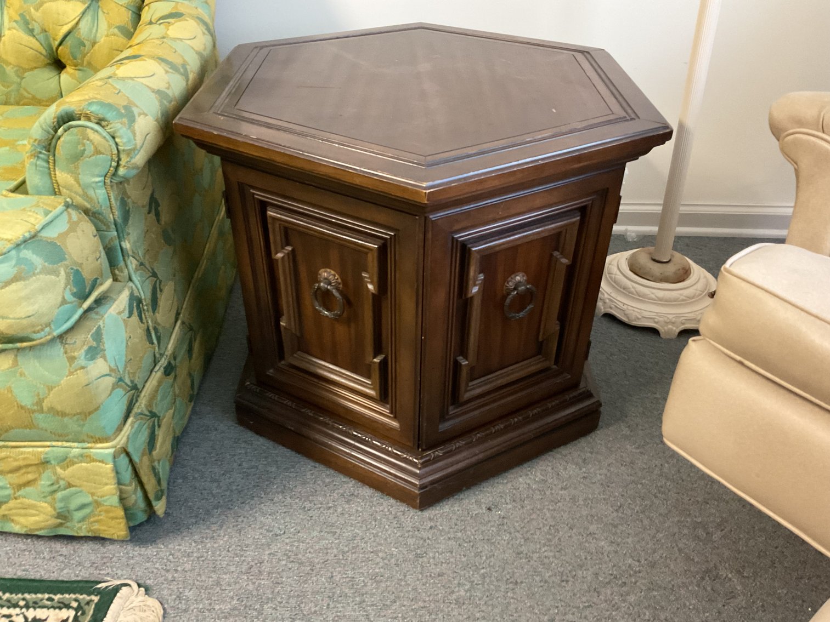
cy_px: 311
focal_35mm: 29
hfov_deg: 61.7
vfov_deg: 48.2
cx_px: 415
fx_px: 695
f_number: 1.8
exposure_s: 1/30
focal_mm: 3
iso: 400
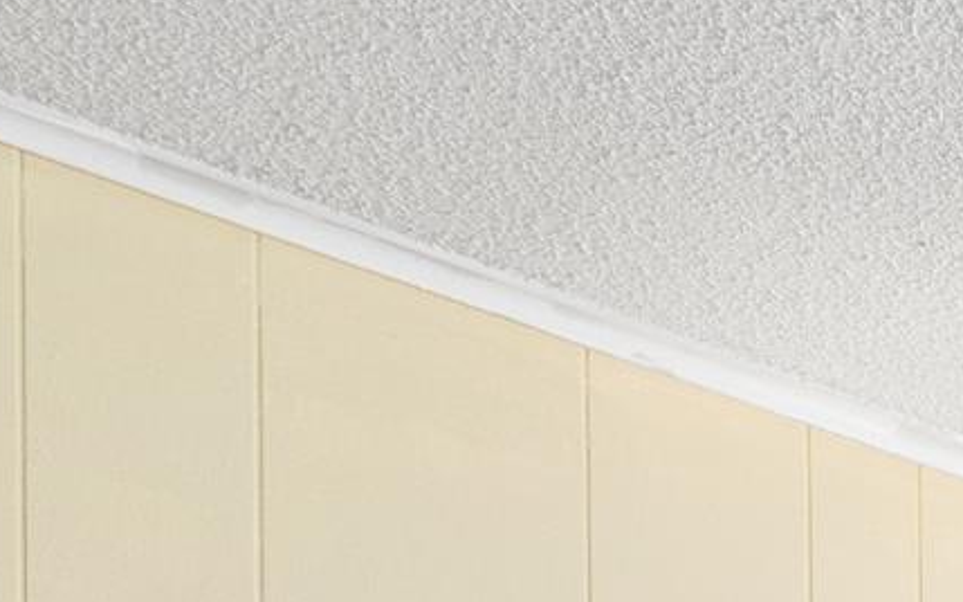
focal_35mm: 89
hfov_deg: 13.9
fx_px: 2335
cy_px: 1585
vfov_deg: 11.3
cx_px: 2449
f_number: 7.1
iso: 400
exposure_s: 1/2
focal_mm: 10
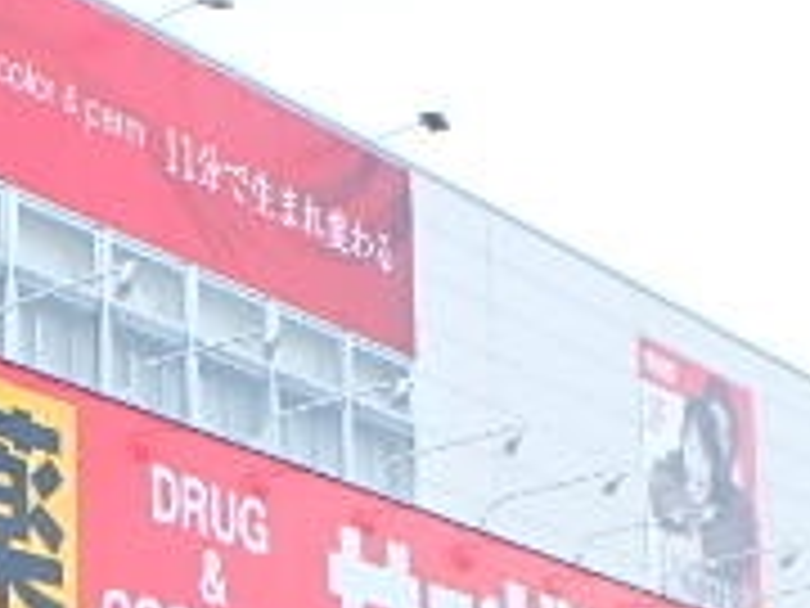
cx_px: -522
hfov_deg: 14.7
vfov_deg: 11.9
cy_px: 806
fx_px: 2831
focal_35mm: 121
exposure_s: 1/60
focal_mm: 6
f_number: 4.9
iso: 200
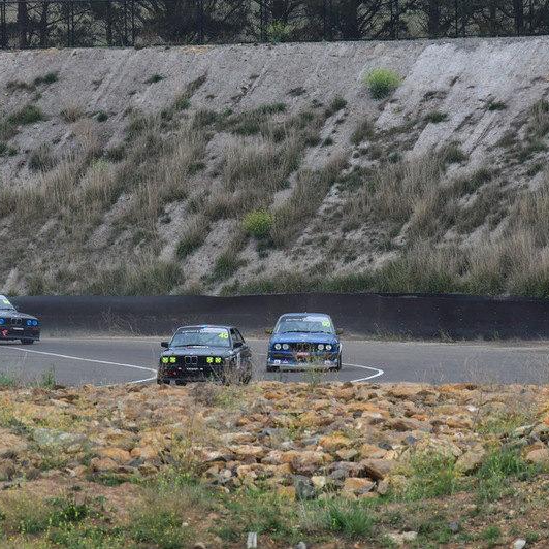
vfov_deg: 1.8
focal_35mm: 959
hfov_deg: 1.8
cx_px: 290
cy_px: 274
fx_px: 17208
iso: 1250
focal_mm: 500
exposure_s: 1/640
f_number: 11
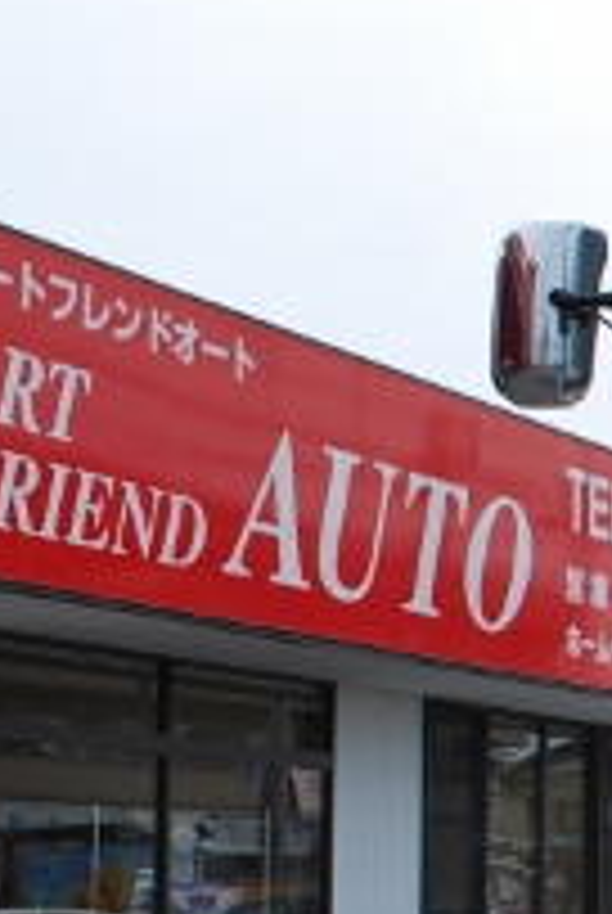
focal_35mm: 104
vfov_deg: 19.3
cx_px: 1274
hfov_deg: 11.7
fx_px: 2643
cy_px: 788
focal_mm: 22
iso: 100
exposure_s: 1/200
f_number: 7.1
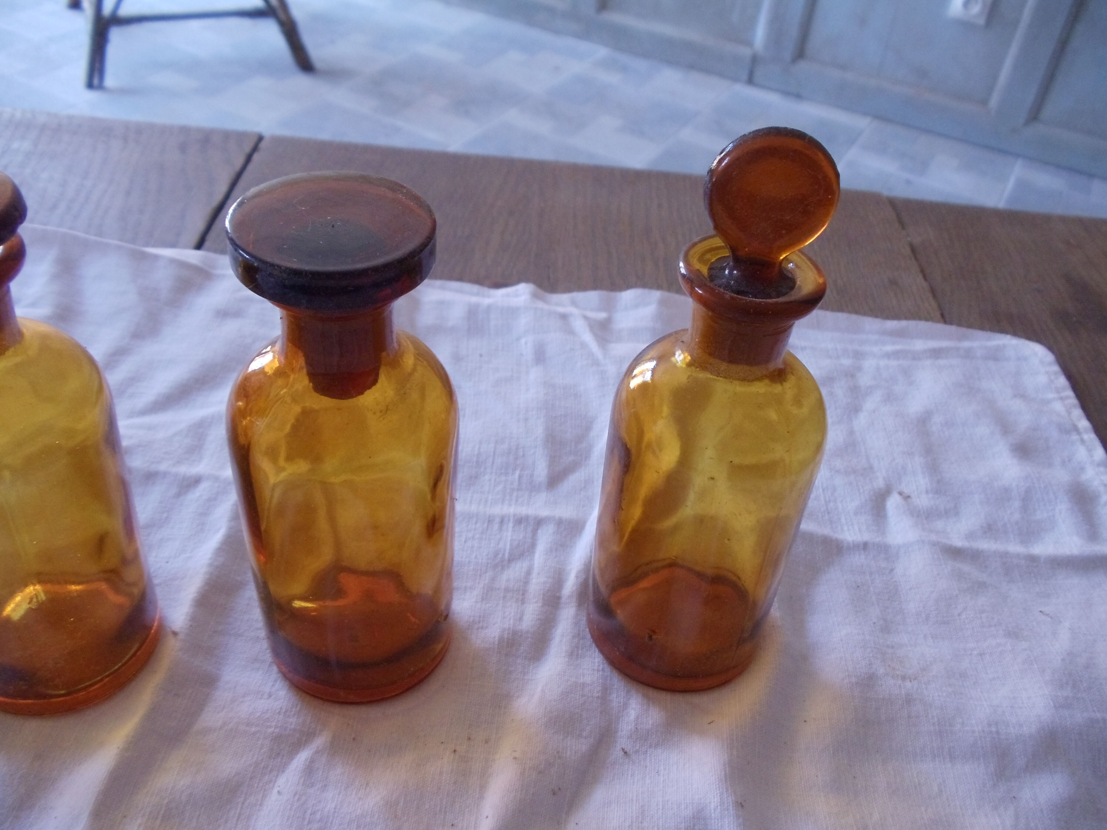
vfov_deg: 32.9
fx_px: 1407
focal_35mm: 44
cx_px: 554
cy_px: 415
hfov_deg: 42.9
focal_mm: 6
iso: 200
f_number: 3.5
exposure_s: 1/30
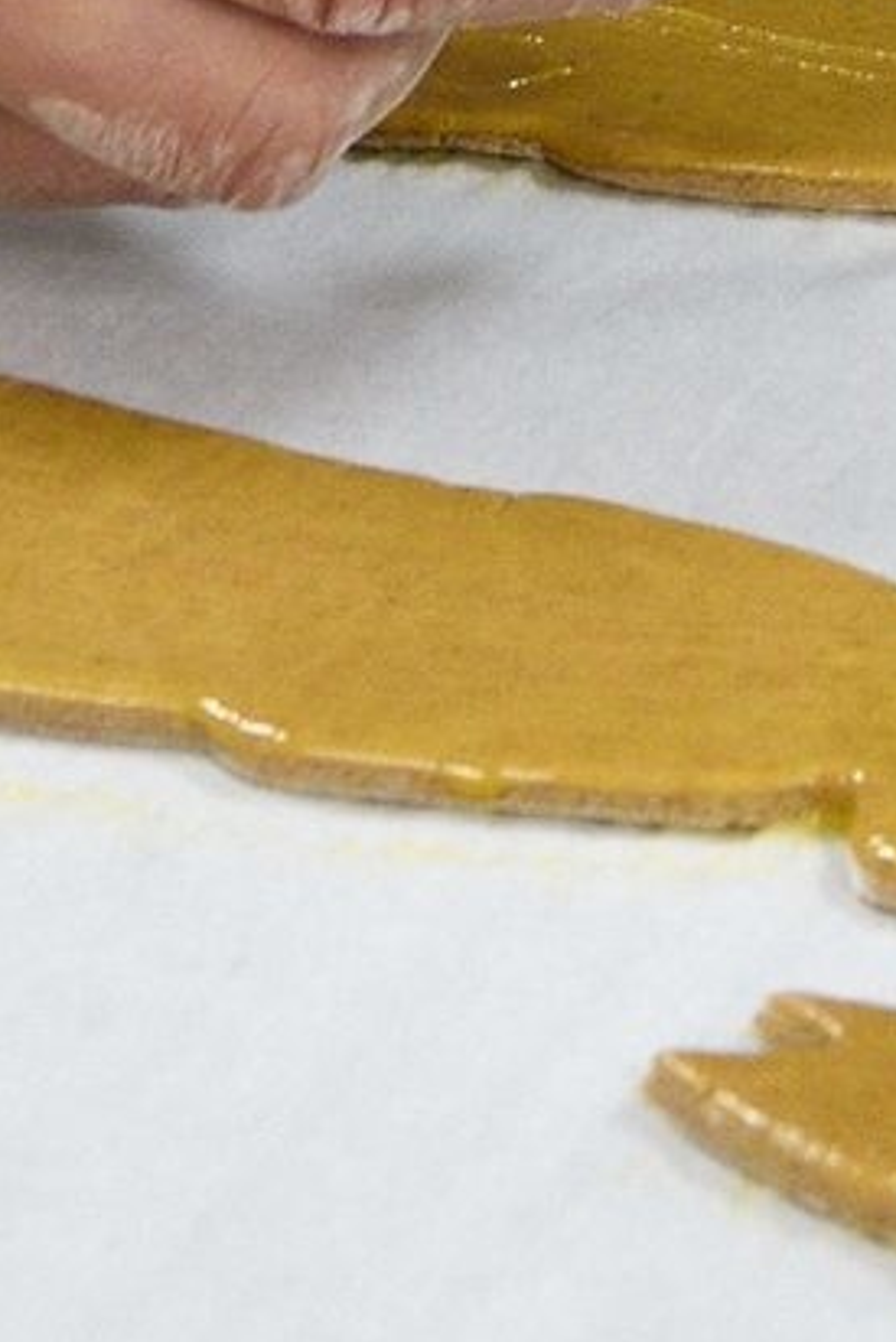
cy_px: -2221
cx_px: 1091
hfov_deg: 6.9
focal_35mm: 198
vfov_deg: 9.0
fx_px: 7385
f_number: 11
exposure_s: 1/25
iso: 1600
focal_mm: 34
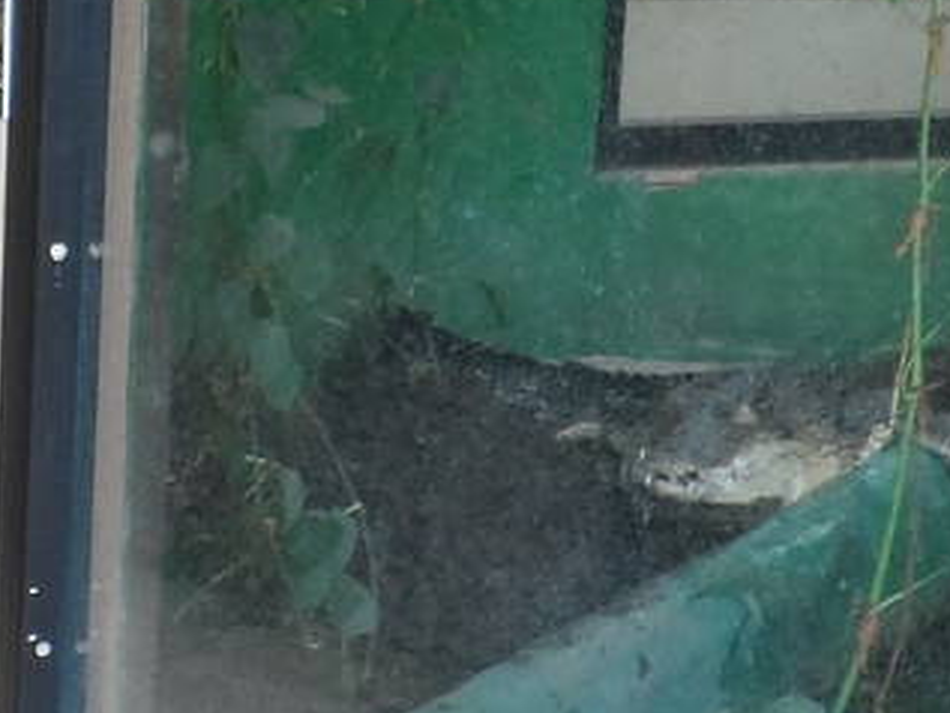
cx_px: -18
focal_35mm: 121
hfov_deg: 15.9
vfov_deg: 12.2
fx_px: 3322
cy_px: 123
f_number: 3.2
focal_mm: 4
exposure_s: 1/30
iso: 100
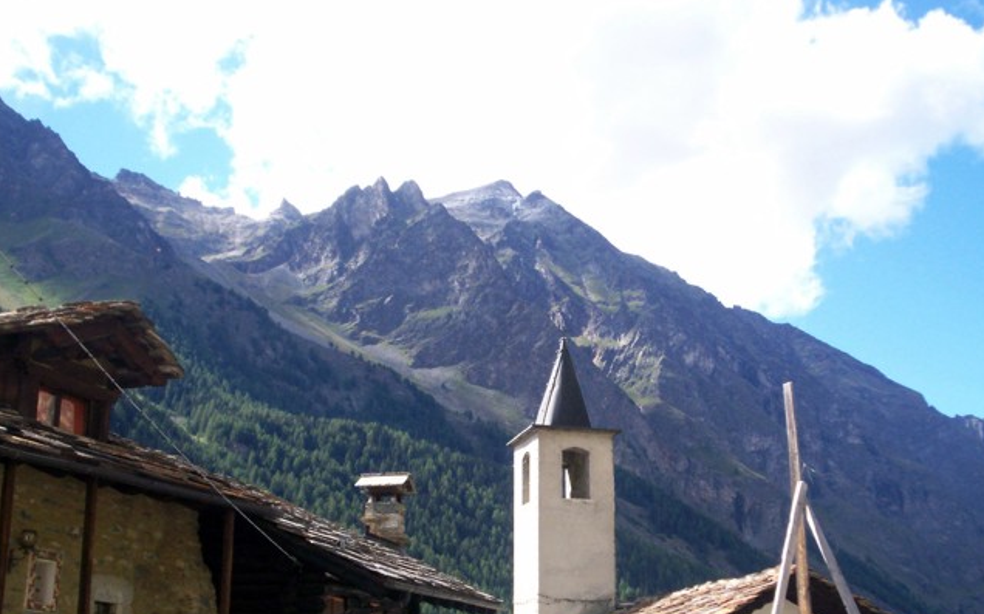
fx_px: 1287
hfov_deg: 41.8
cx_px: 555
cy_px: 428
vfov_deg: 26.6
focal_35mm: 48
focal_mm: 5.9
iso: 100
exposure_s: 1/272
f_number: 4.5
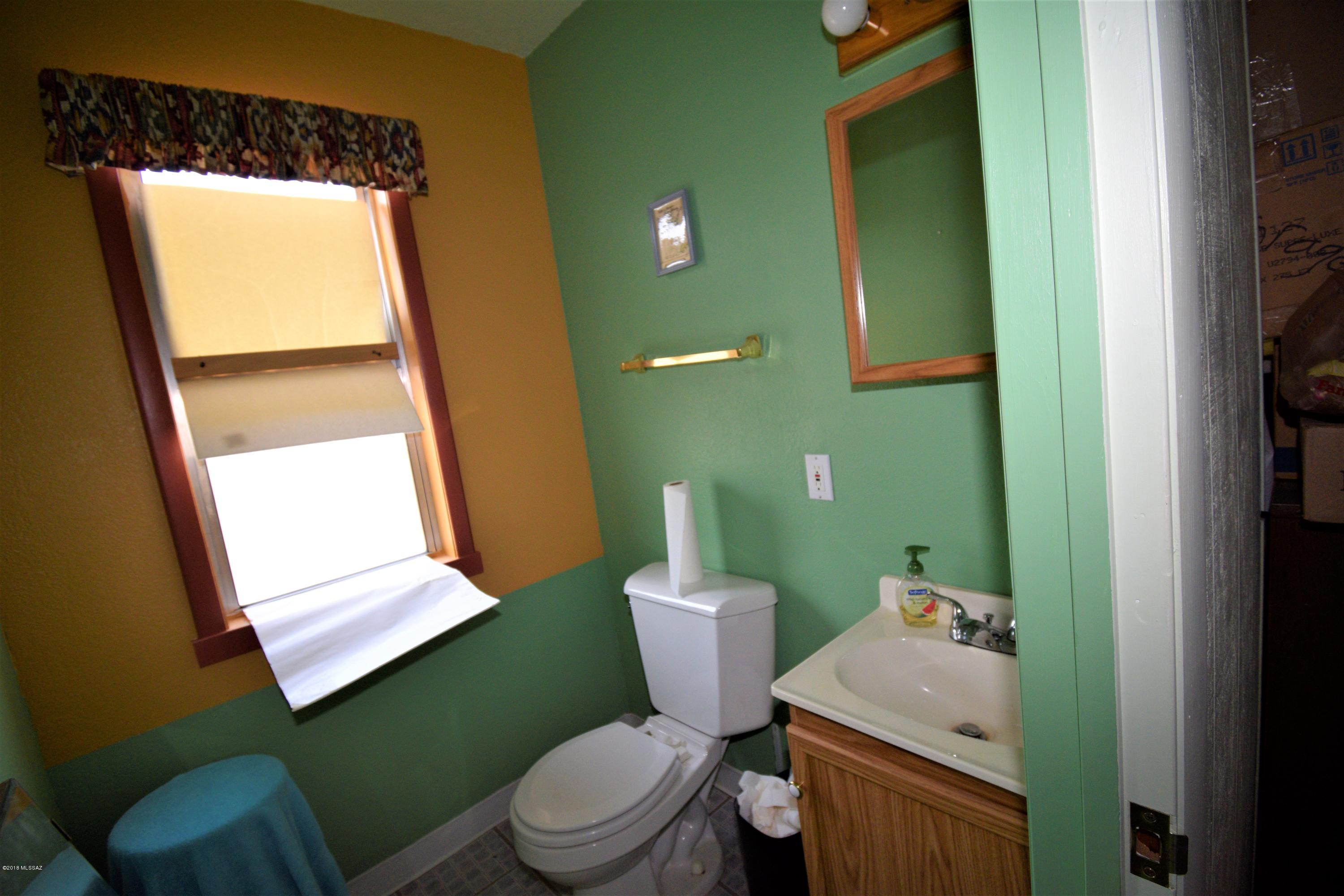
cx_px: 672
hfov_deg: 100.4
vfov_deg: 77.3
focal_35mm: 15
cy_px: 448
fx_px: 560
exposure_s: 1/125
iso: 560
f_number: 5.6
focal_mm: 10
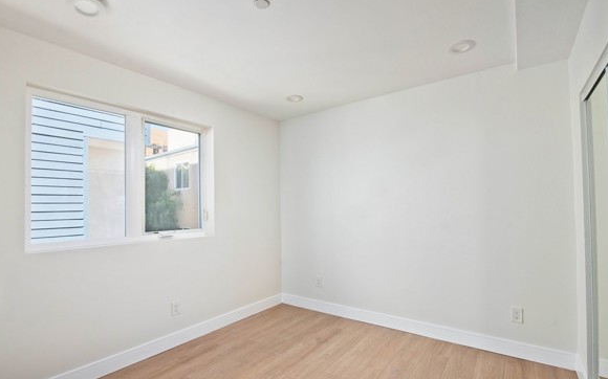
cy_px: 200
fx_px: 298
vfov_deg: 64.9
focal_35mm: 18
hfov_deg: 91.1
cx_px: 308
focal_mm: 16
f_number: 6.3
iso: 400
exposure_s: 1/640
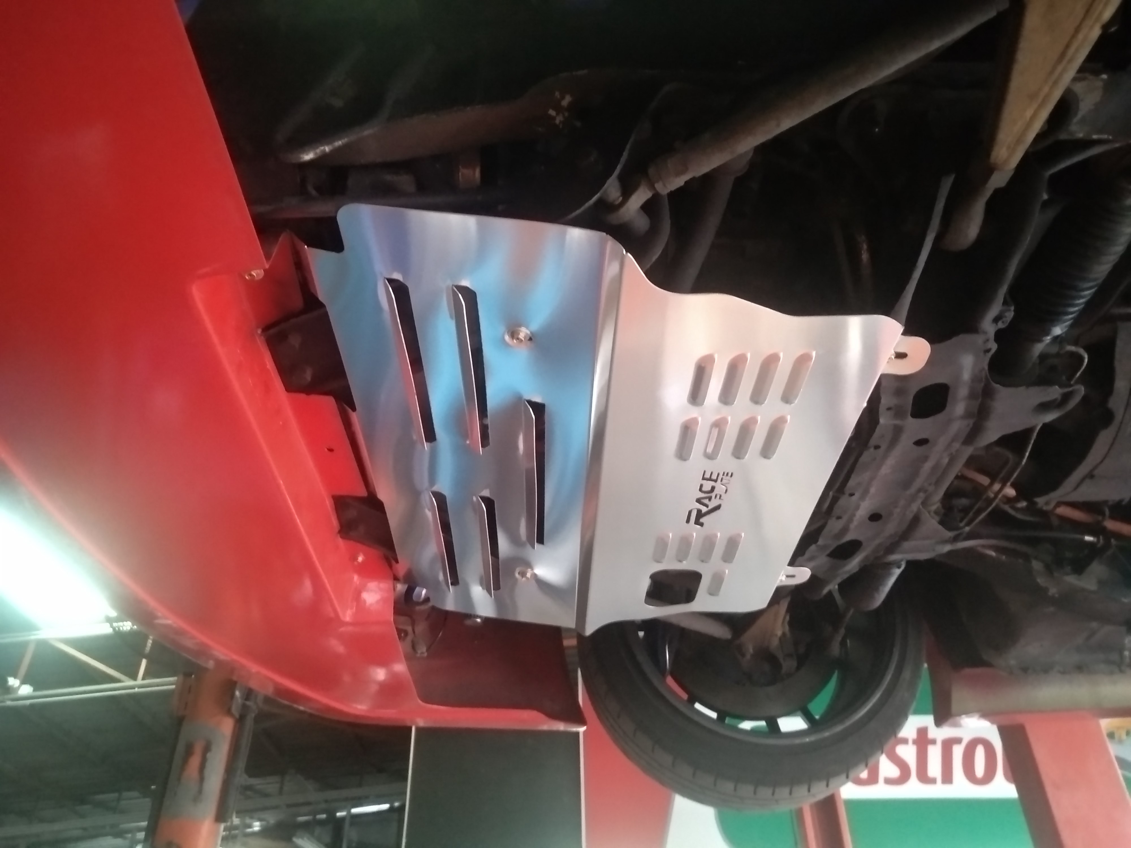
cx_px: 566
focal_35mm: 22
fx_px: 719
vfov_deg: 61.1
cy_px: 424
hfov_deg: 76.4
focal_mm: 3.81
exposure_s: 1/17
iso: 2000
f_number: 2.2
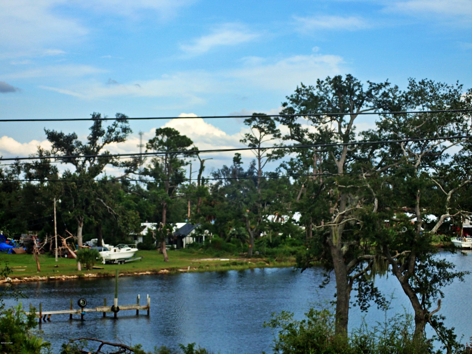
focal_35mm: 100
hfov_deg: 19.6
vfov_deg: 14.8
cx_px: 236
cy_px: 177
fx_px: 1364
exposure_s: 1/200
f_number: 6.3
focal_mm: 18
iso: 100
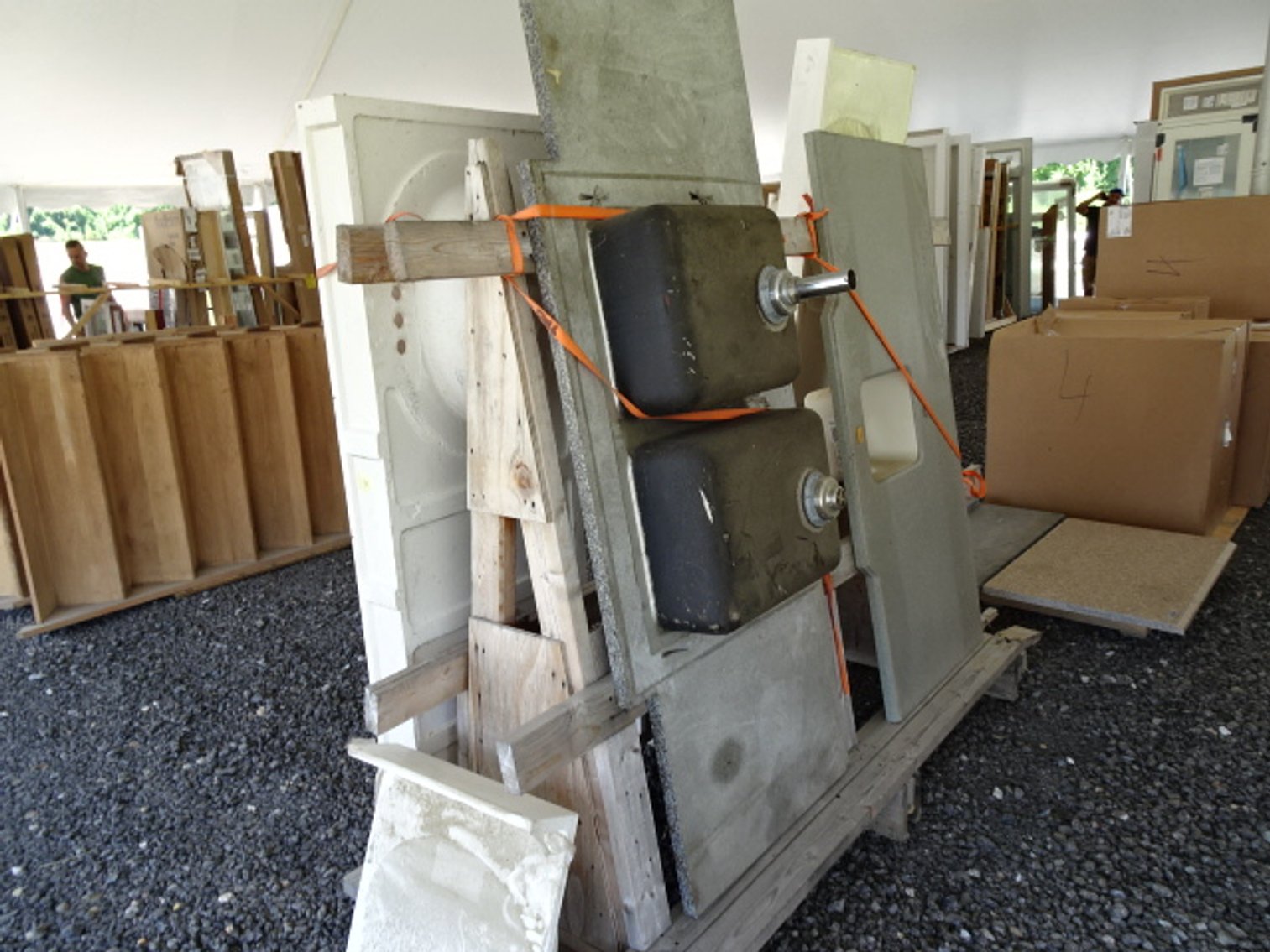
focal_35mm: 24
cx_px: 635
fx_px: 881
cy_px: 476
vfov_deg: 56.8
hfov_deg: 71.6
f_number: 3.5
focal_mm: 4.1
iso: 80
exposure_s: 1/50
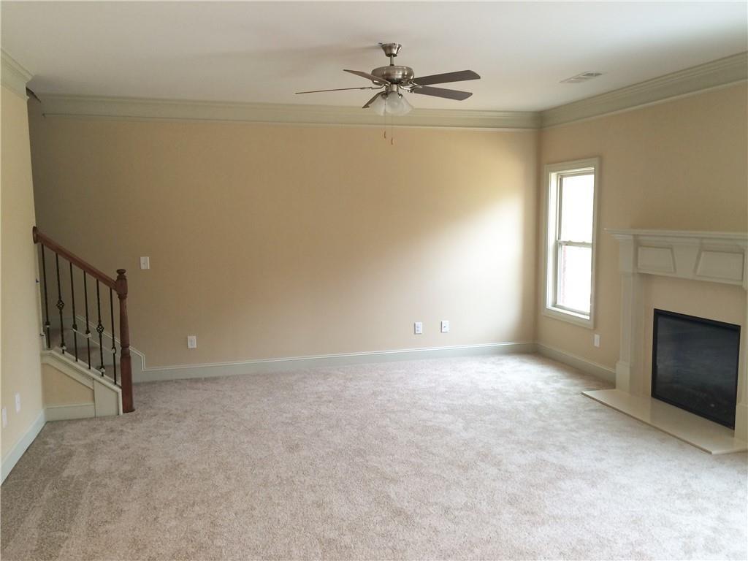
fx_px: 627
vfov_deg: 48.2
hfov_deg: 61.7
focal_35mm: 29
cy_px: 280
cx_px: 374
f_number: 2.2
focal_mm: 4.15
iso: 40
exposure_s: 1/30
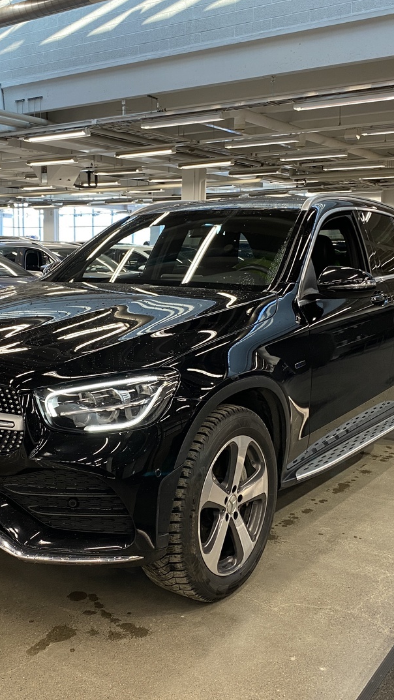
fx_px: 705
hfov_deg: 31.0
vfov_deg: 52.8
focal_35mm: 38
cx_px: 142
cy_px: 350
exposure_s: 1/50
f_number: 1.8
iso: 80
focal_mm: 4.25
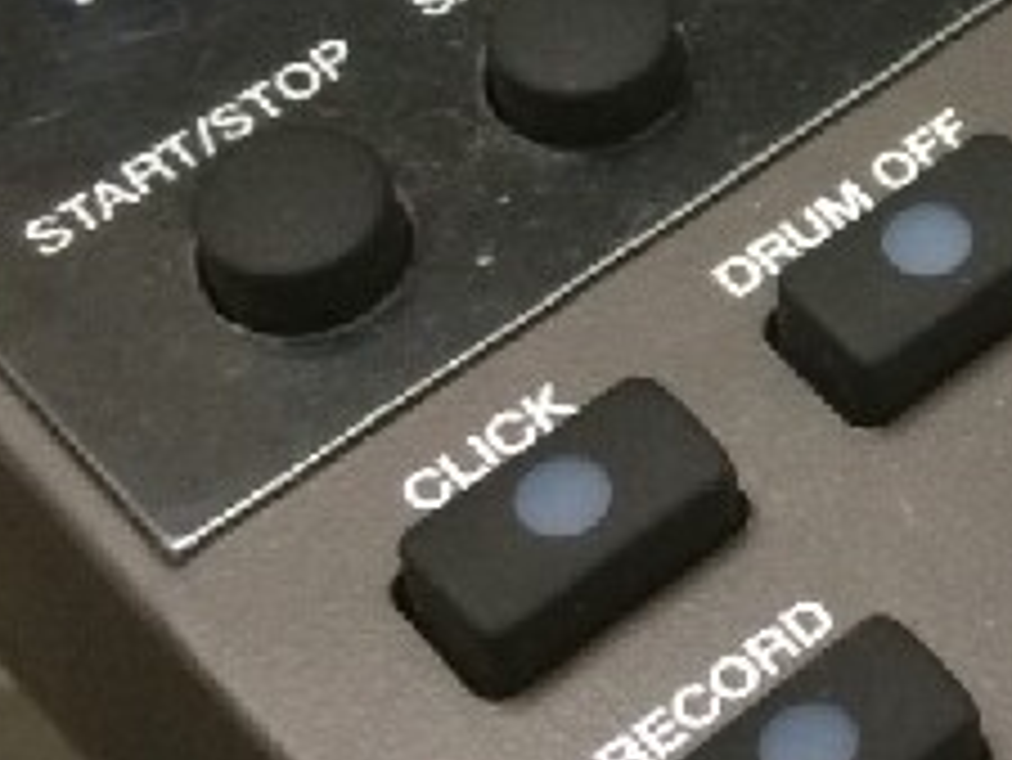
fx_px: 3393
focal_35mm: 116
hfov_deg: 14.6
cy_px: 52
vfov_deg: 12.7
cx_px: 1880
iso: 200
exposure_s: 1/30
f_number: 2.2
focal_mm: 4.15
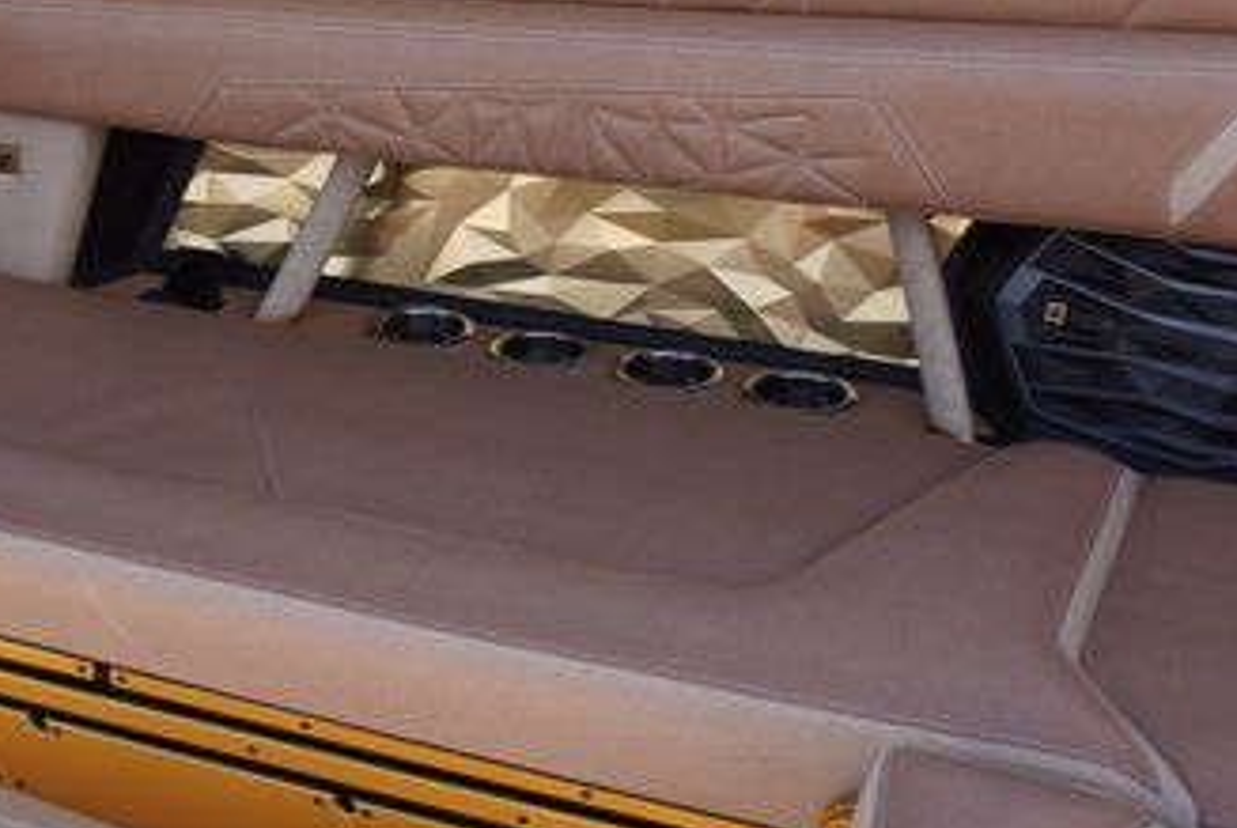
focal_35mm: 47
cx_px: 405
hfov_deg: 41.3
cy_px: 340
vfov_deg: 28.7
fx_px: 1617
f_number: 5.6
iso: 100
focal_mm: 16
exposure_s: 1/125
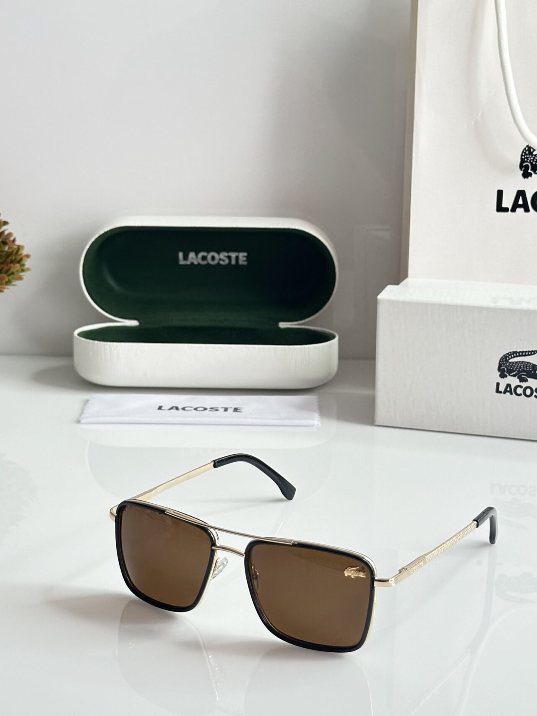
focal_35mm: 72
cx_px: 288
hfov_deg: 20.4
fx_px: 1489
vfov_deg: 27.0
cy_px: 405
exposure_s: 1/50
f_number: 1.78
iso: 160
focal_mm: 6.86
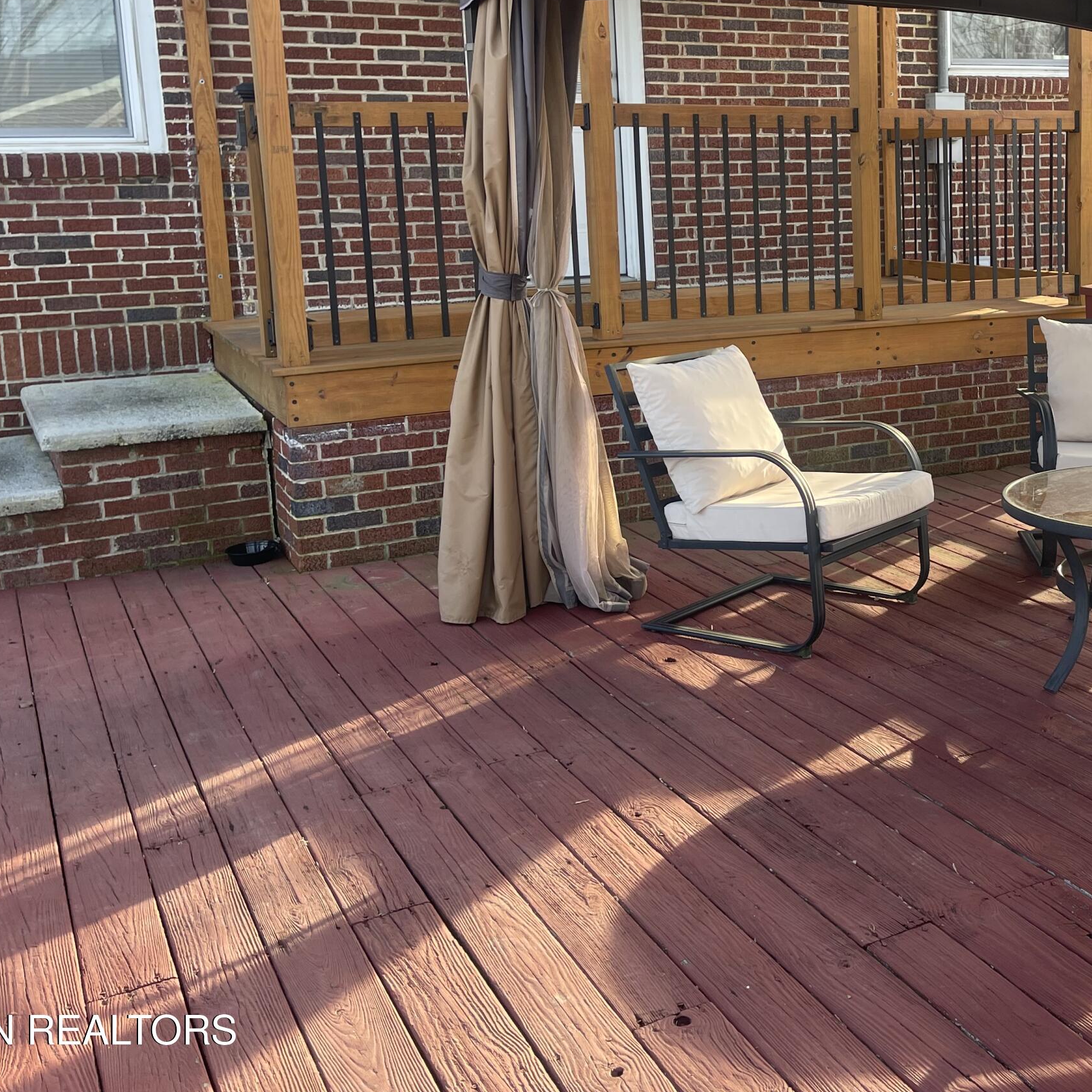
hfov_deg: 40.8
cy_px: 374
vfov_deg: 42.3
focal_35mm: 39
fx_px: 1392
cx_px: 895
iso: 32
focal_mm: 5.1
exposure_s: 1/250
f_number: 1.6
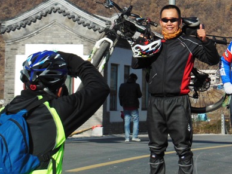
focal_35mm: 152
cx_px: 168
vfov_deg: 9.7
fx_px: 1019
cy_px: 16
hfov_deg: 13.0
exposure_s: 1/640
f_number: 5.4
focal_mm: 14.3
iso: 125
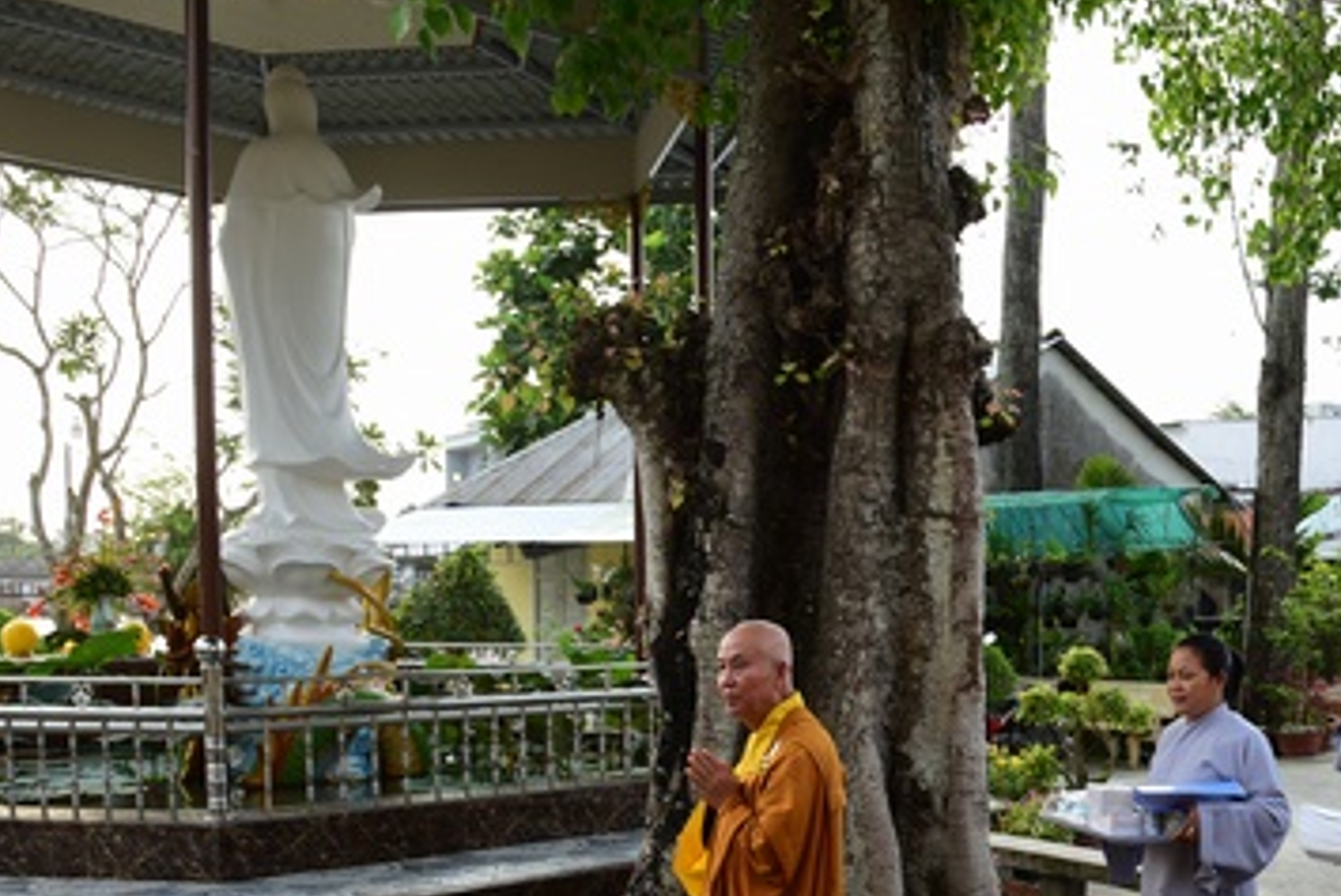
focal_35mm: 44
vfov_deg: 29.6
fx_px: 1640
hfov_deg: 42.0
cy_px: 764
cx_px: 1122
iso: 220
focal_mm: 24
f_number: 6.3
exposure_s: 1/80
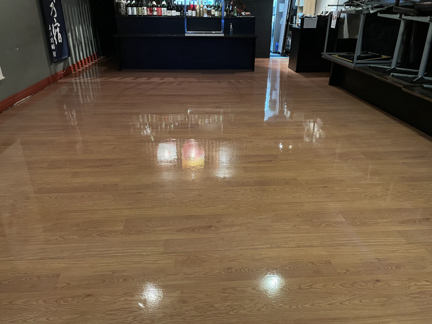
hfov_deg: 67.3
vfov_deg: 53.1
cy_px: 162
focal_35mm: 26
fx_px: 324
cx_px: 216
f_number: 1.6
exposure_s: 1/33
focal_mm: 4.2
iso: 400
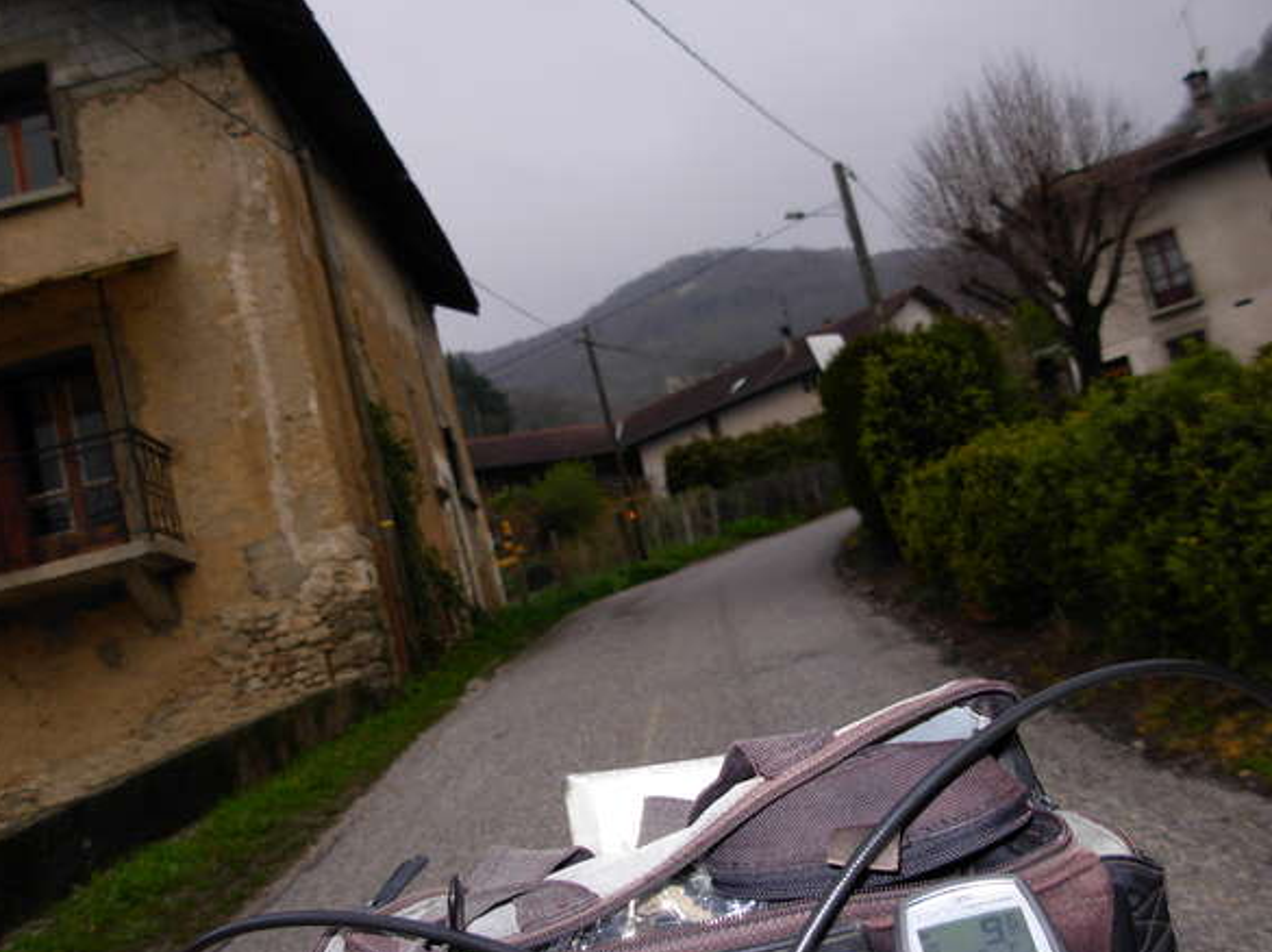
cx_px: 639
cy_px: 483
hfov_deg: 47.9
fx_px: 1432
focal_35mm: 39
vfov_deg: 36.8
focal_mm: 6.3
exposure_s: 1/384
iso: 79
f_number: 2.9
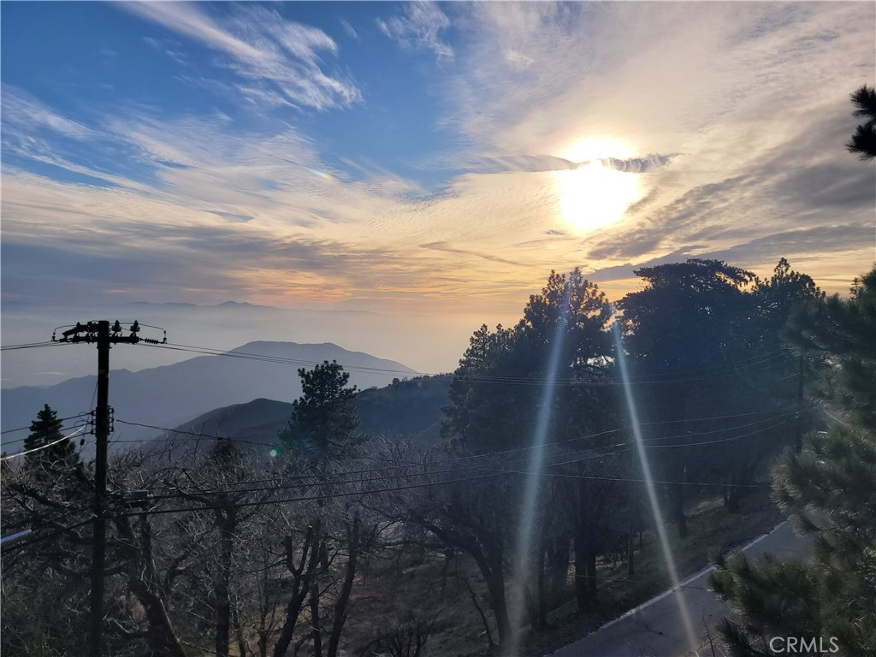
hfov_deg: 67.3
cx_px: 438
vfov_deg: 53.1
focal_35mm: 26
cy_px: 328
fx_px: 658
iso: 40
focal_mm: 5.4
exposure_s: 1/4860
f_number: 1.8
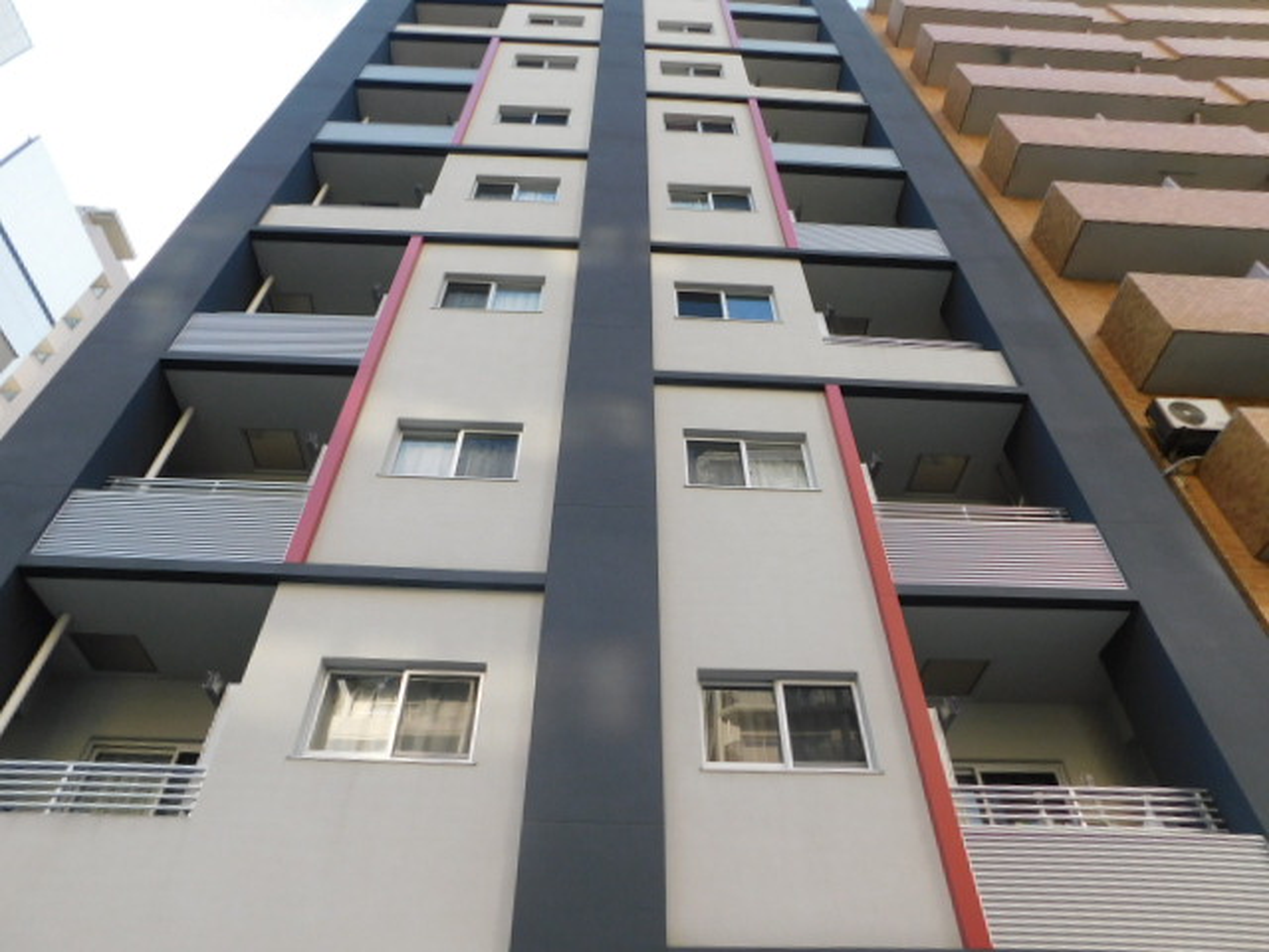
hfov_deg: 73.9
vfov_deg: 58.9
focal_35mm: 23
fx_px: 843
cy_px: 476
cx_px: 634
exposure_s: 1/400
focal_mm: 4
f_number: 3
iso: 125
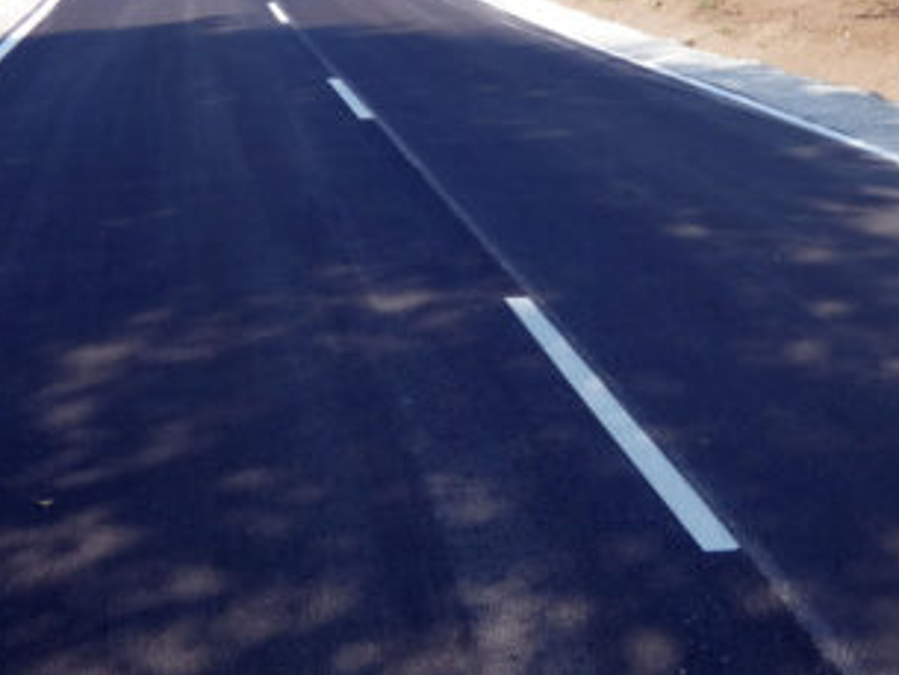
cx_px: 501
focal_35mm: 79
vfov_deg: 18.4
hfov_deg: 24.7
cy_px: 59
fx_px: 2052
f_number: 3.7
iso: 80
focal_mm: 7.8
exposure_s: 1/400
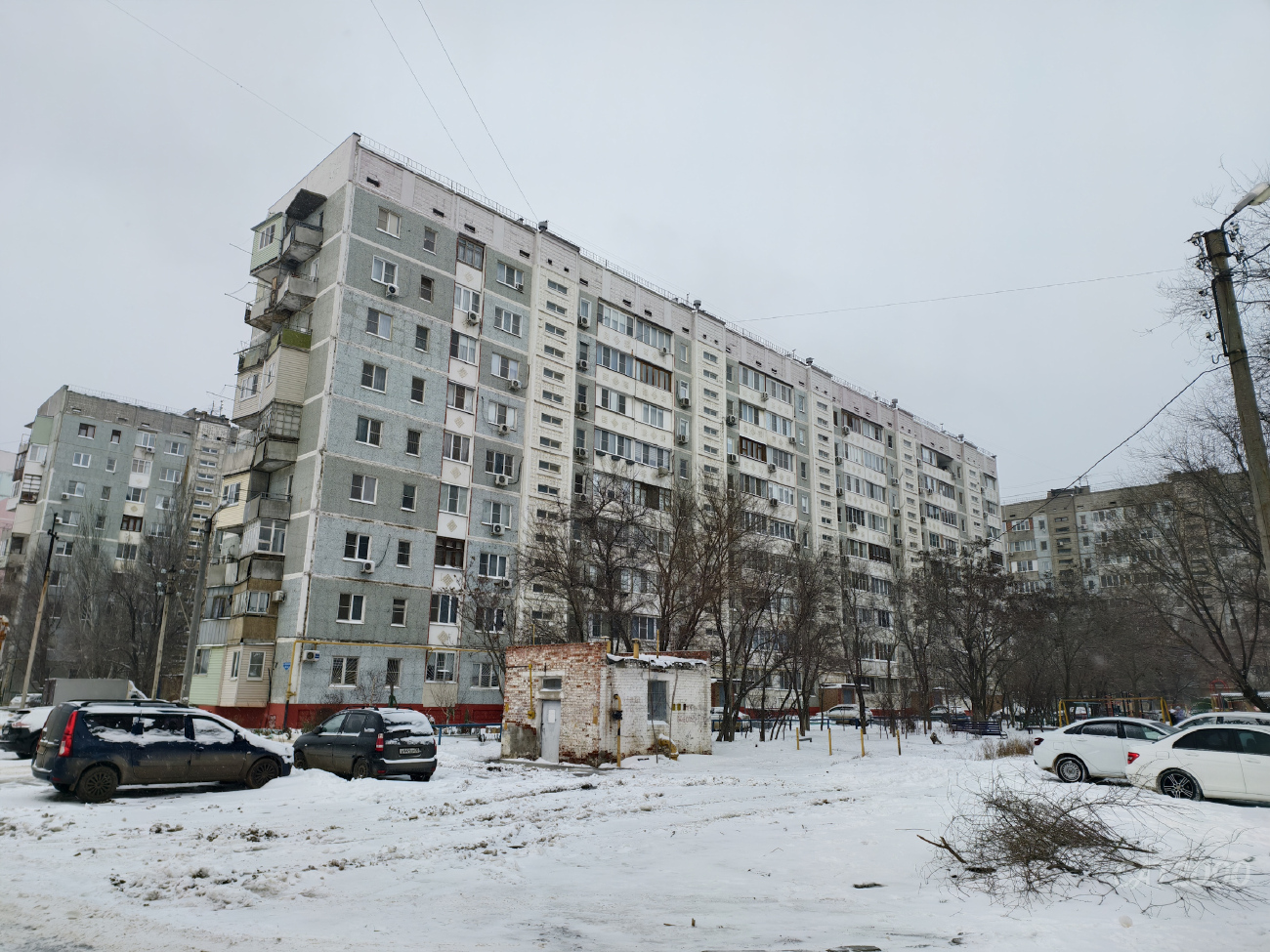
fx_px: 844
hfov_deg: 73.9
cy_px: 476
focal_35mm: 23
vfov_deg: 58.9
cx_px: 635
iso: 72
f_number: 1.57
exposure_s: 1/222
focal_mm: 6.54
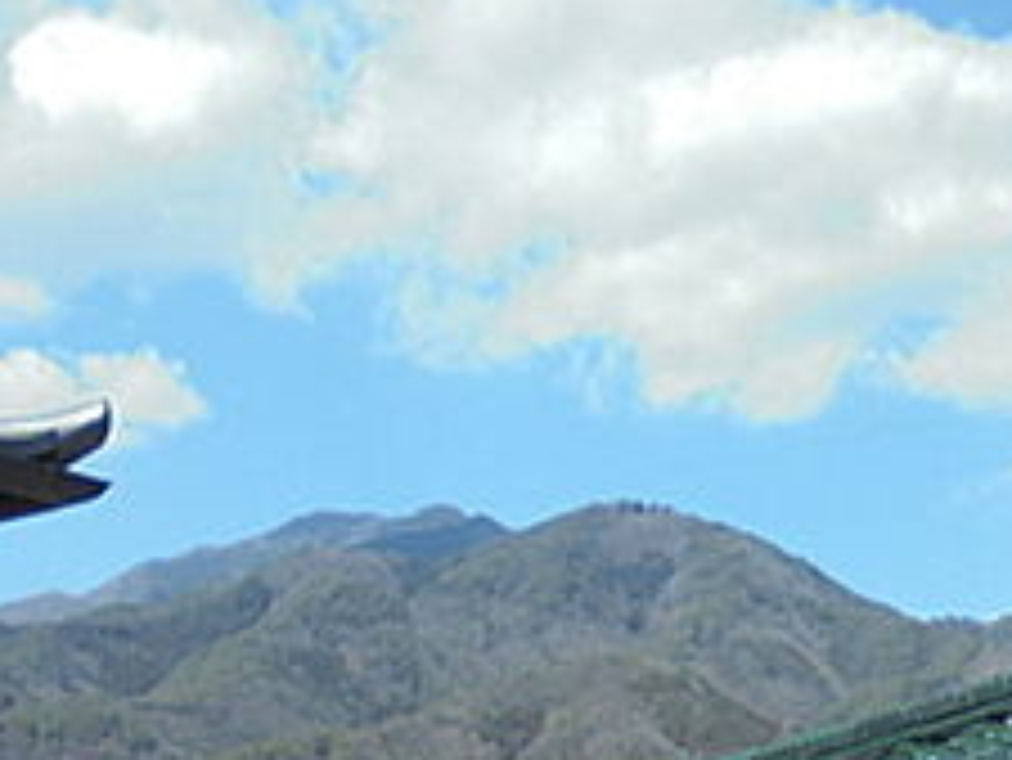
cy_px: 738
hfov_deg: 24.9
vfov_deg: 19.4
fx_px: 2165
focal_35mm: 74
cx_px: 1034
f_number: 3.5
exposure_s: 1/1000
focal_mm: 4.6
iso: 100
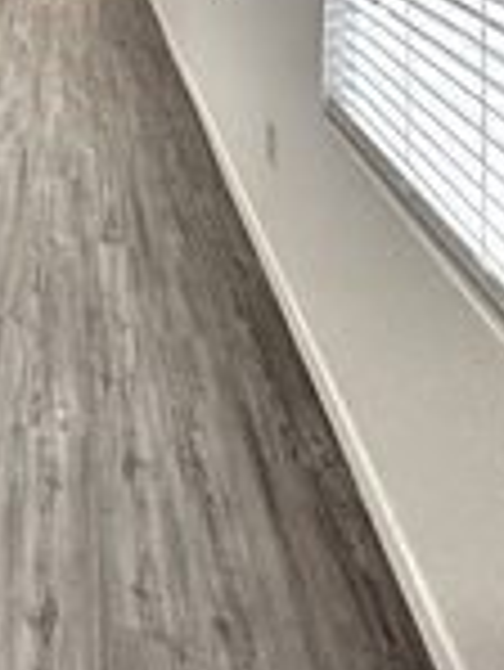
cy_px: -211
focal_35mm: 45
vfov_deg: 31.7
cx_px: -99
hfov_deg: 28.2
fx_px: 872
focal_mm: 2.22
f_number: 2.2
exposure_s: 1/120
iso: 250
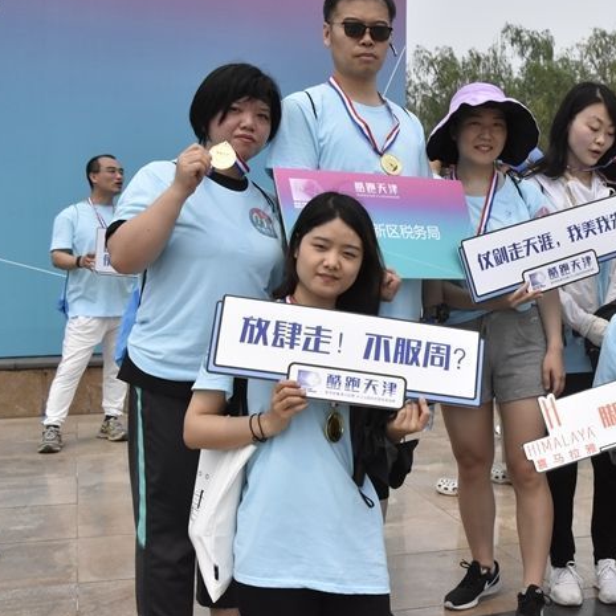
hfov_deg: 32.2
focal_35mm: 52
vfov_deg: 32.9
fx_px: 1043
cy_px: 298
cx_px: 474
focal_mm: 21
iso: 1600
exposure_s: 1/8000
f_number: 7.1
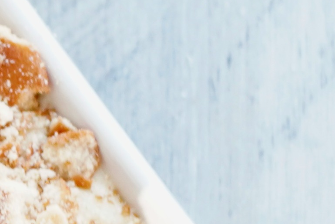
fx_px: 2811
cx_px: -240
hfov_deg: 6.7
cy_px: 287
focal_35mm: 302
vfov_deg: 4.5
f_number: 3.5
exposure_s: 1/15
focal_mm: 30
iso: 800
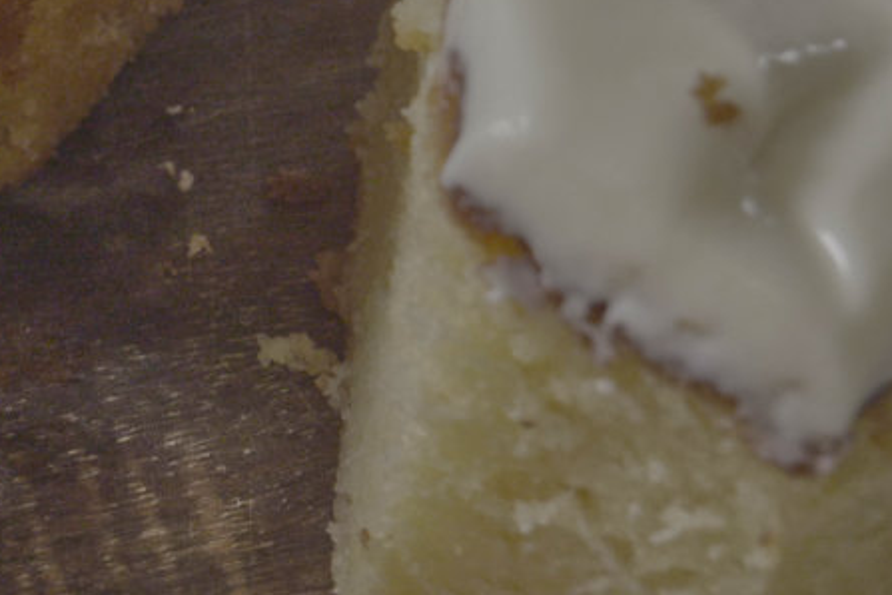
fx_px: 5748
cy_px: -347
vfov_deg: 5.8
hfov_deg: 8.4
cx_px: -876
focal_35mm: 232
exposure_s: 1/60
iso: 2000
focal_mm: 54
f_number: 8
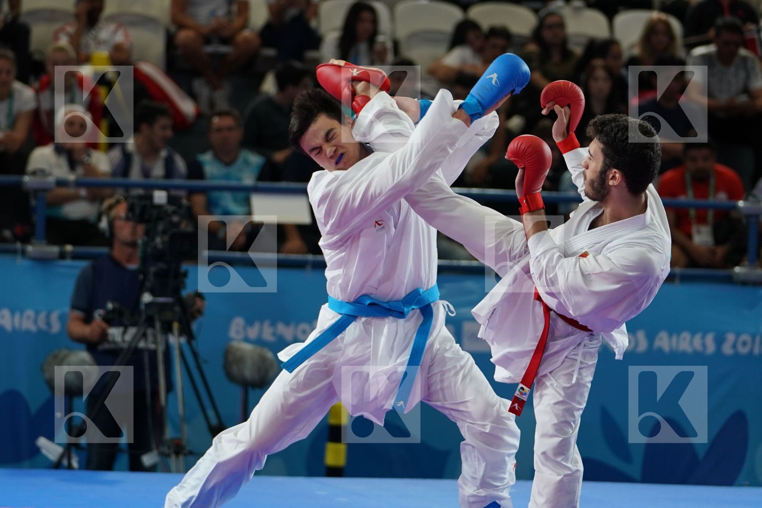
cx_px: 381
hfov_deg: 11.2
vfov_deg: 7.5
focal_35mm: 184
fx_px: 3894
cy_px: 254
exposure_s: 1/1000
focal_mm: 123
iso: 1000
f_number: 2.8
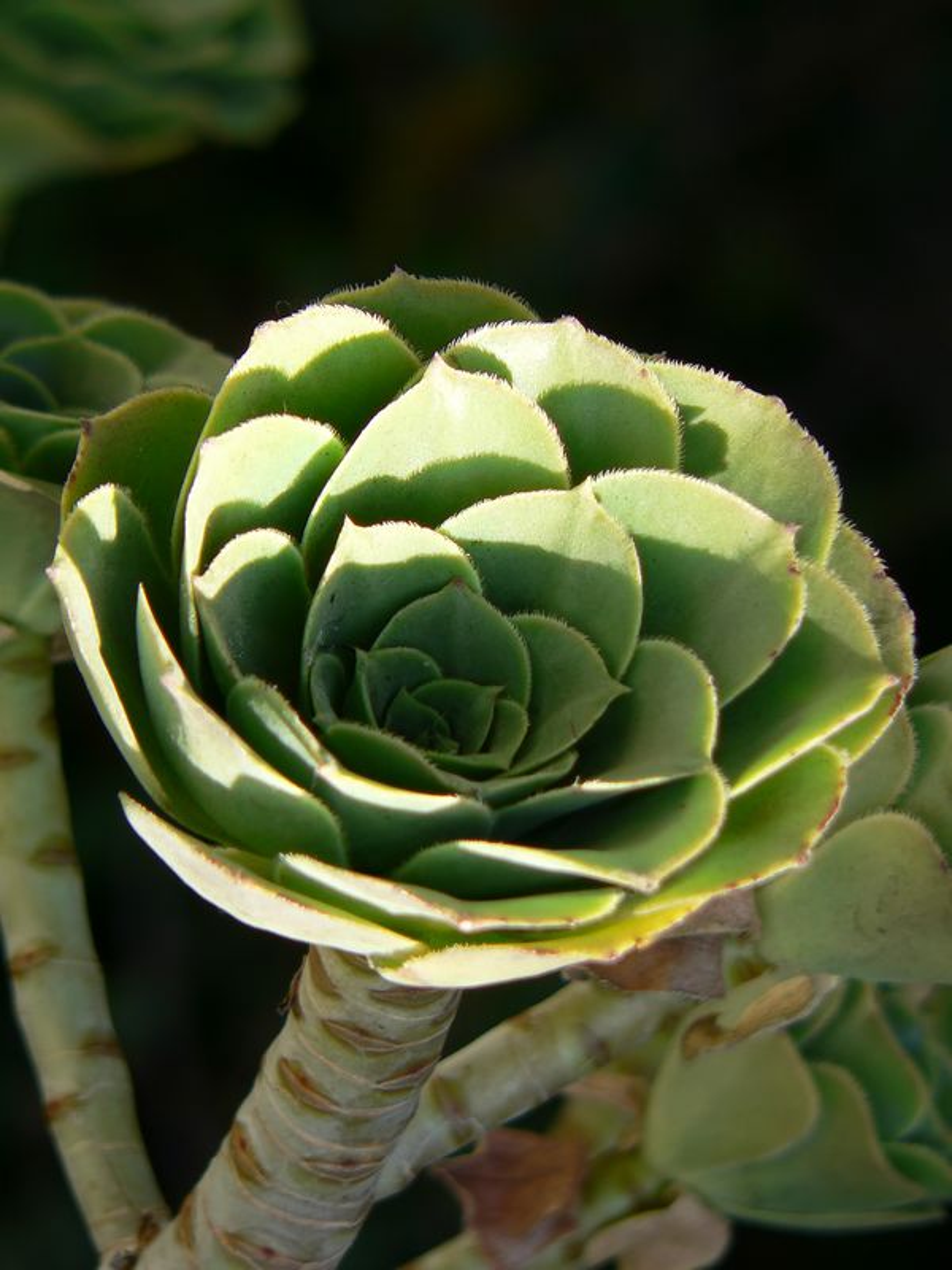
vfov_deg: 4.6
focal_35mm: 432
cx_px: 476
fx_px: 15841
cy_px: 635
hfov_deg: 3.4
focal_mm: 72
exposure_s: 1/160
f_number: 4
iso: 80
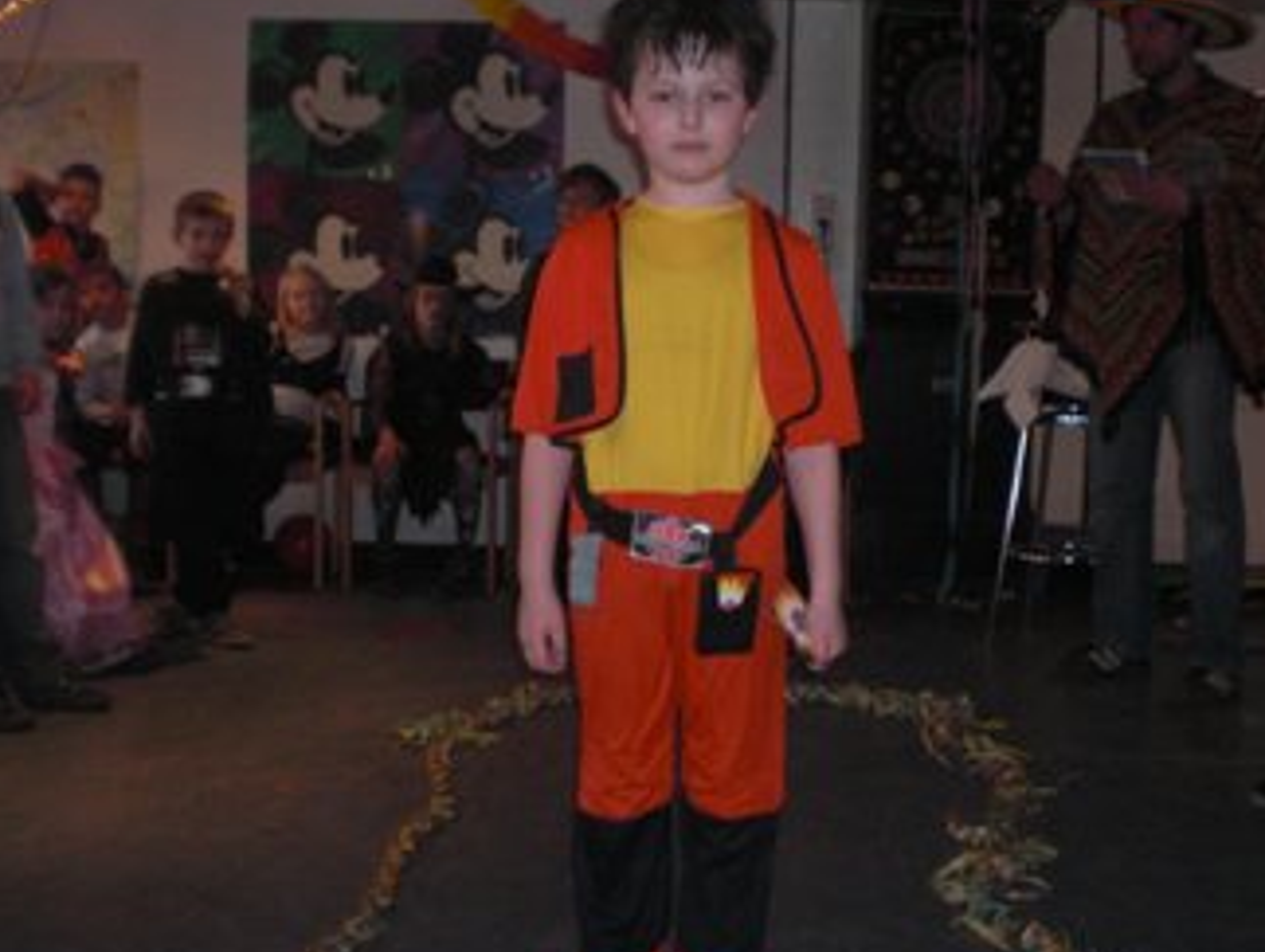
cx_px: 681
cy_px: 439
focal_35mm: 47
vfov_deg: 30.9
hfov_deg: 40.4
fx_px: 1719
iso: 200
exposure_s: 1/30
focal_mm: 6.3
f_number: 3.1
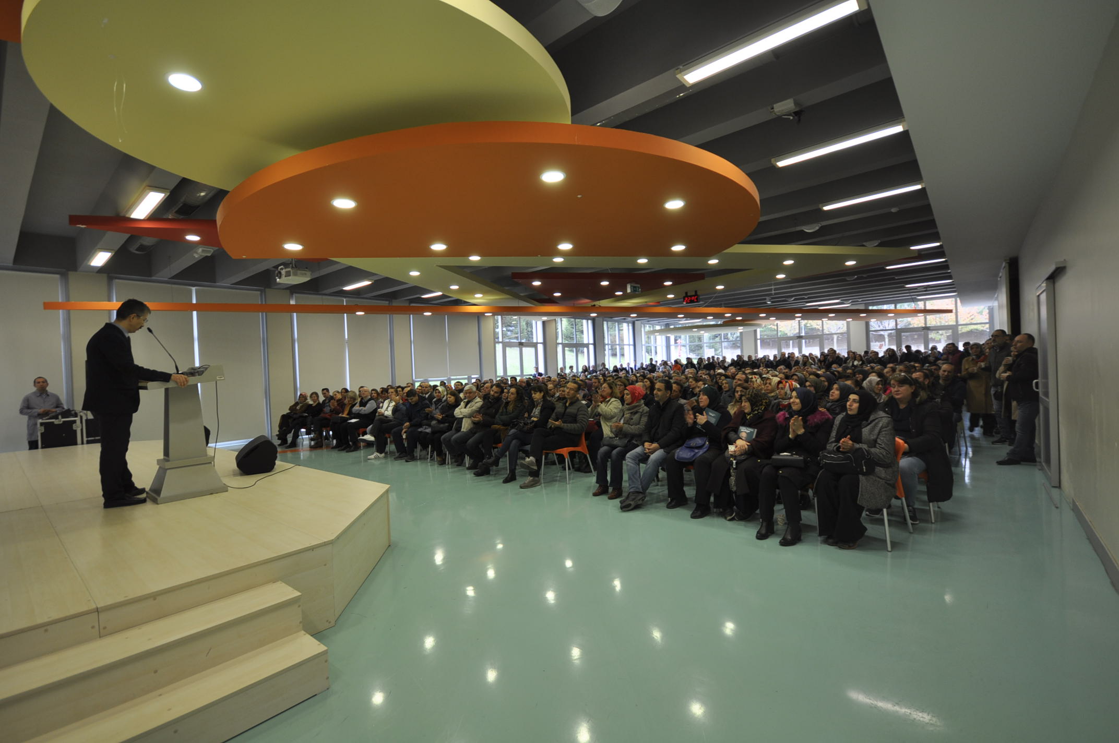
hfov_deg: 100.5
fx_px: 466
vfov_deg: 77.2
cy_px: 372
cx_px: 560
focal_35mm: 15
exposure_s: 1/25
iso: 200
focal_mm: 10
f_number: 4
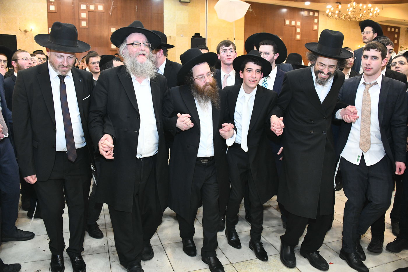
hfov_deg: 65.5
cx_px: 204
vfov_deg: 46.4
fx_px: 317
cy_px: 136
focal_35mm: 28
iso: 4000
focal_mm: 28
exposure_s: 1/200
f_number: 5.6
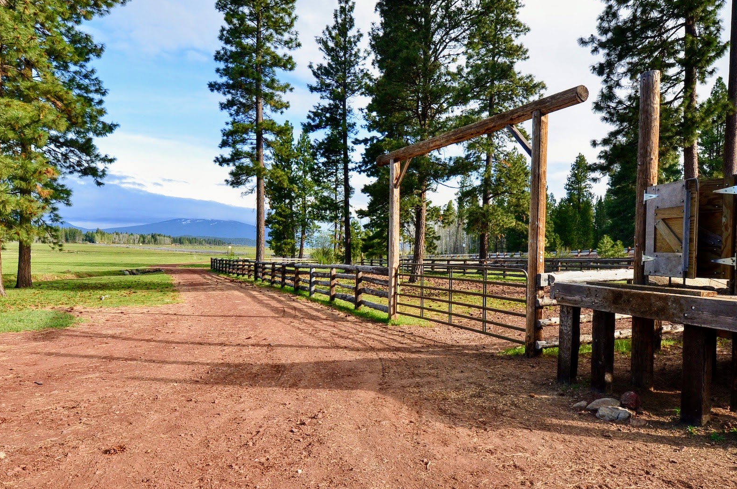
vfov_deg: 57.0
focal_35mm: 22
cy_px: 251
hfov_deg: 78.5
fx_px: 450
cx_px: 401
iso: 400
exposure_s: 1/200
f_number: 10
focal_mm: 12
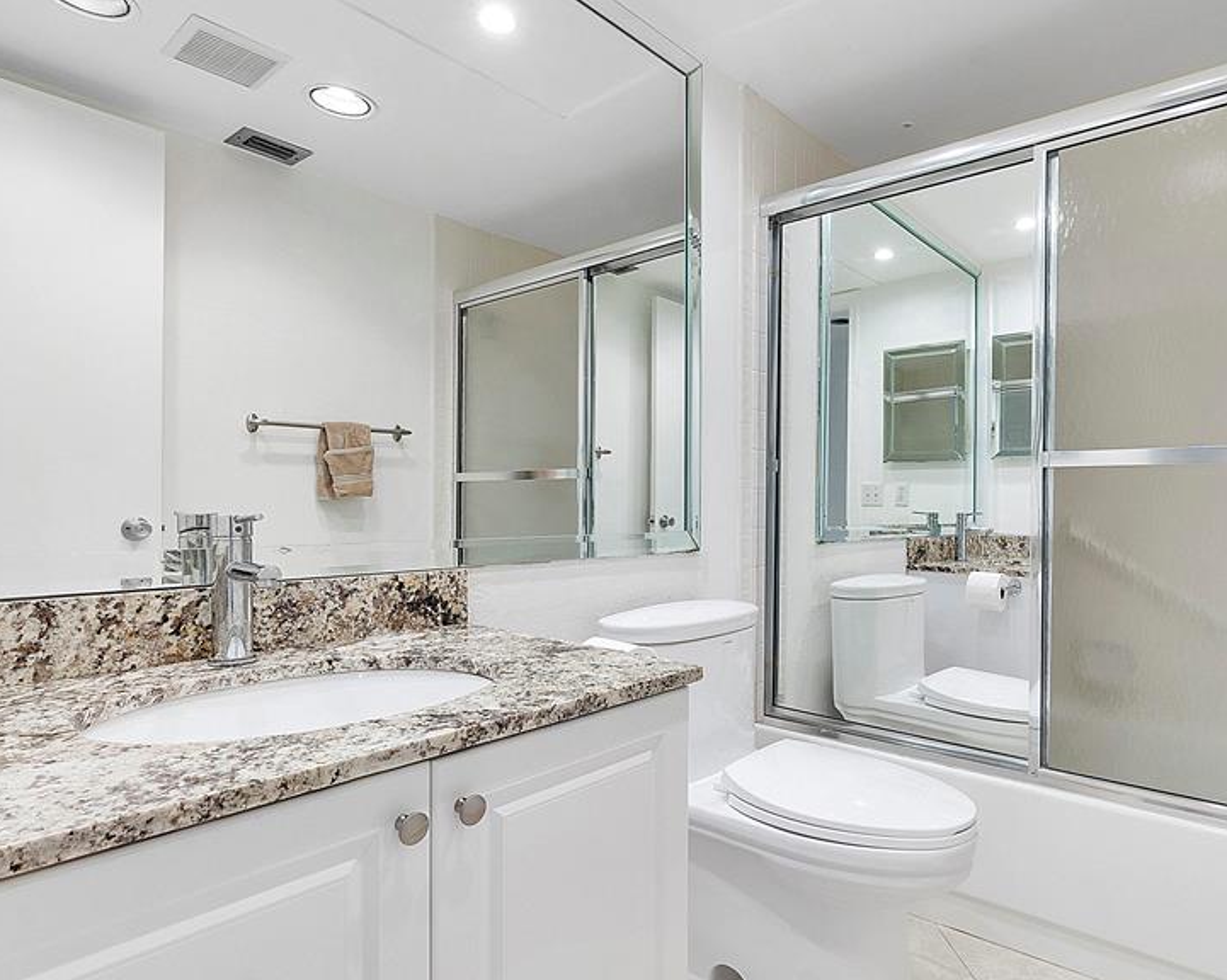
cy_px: 512
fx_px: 726
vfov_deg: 68.0
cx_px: 725
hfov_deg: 79.6
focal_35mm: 20
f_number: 10
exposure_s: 1/10
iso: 200
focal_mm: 10
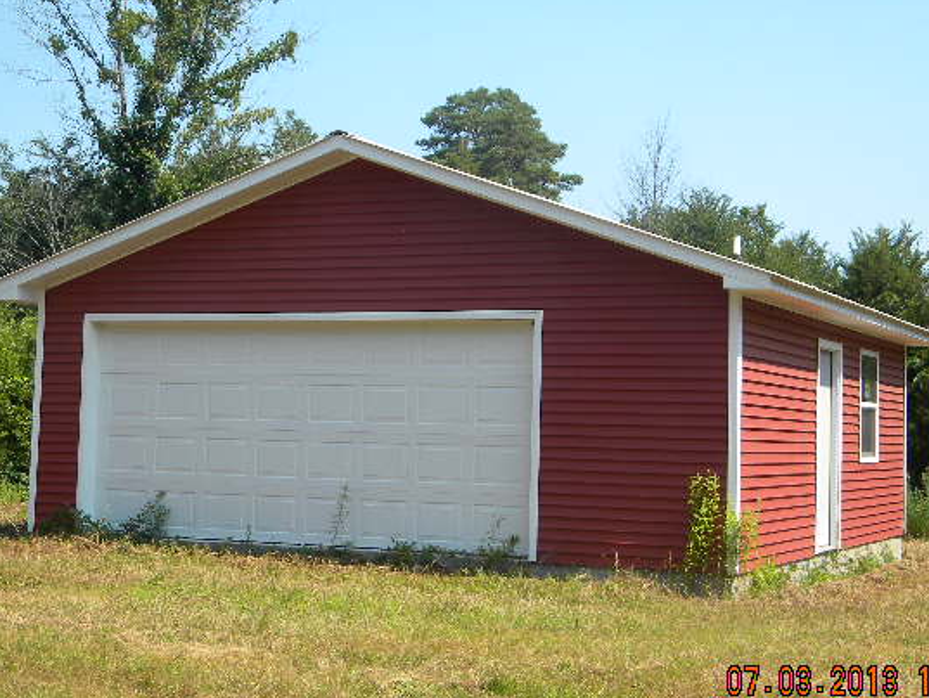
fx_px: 1503
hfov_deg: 34.3
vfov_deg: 26.1
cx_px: 516
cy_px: 352
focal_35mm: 56
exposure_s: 1/498
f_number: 3.9
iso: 87
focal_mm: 8.6
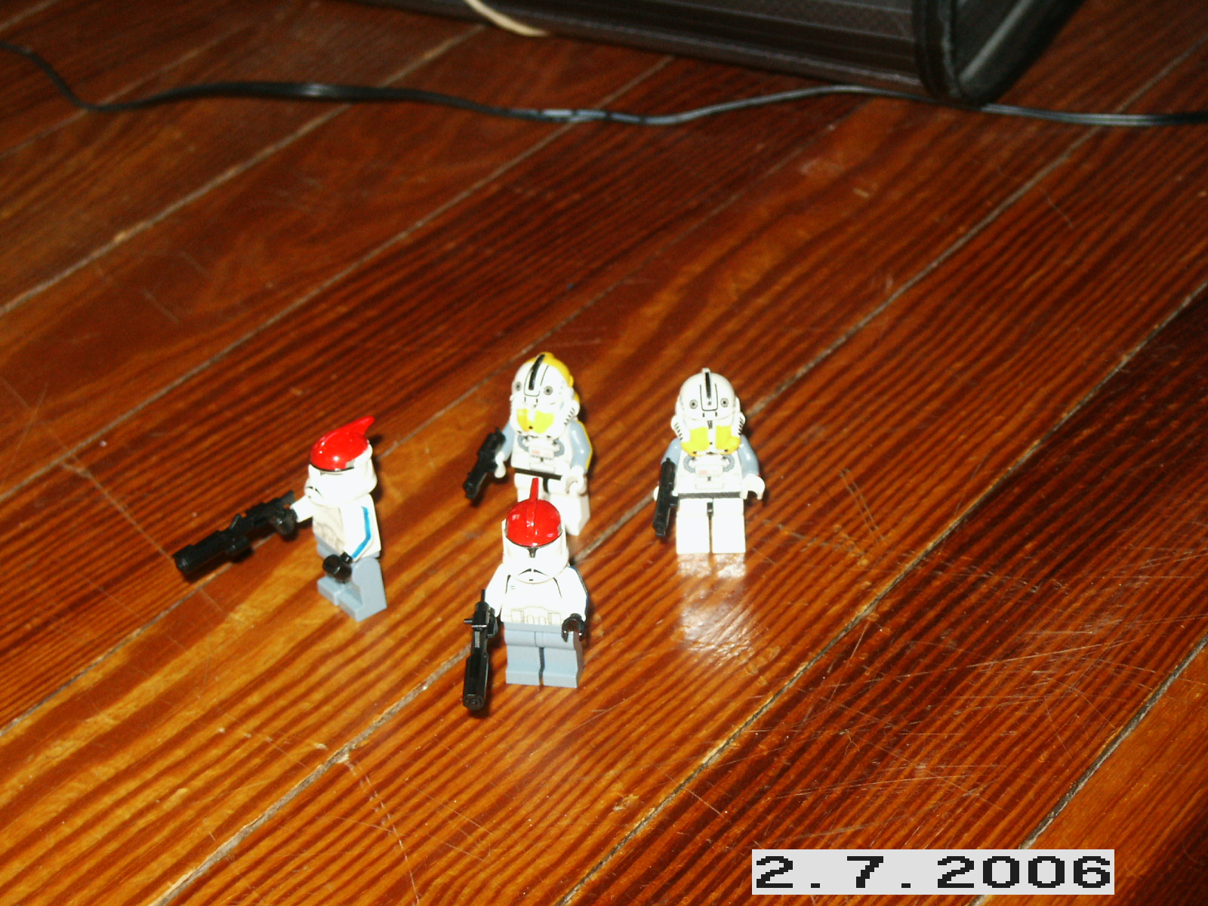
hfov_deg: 23.0
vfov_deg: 17.4
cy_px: 453
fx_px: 2966
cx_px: 604
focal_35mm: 85
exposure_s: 1/90
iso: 200
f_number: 3.6
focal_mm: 16.99
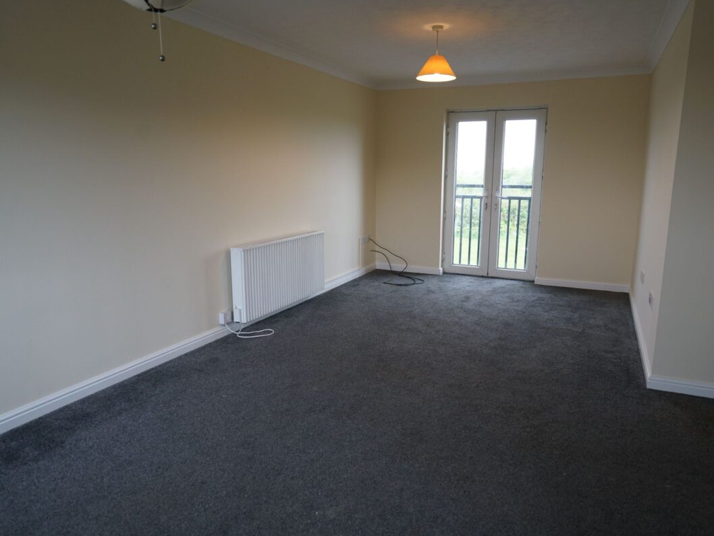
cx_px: 373
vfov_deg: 56.8
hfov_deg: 71.5
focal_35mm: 24
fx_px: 495
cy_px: 270
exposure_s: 1/160
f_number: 4
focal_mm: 22
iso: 1000
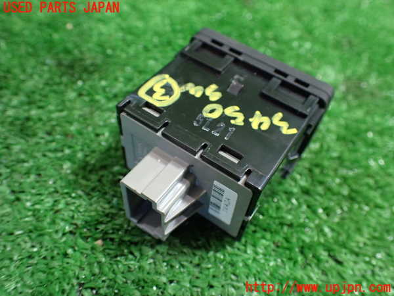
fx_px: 341
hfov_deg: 60.0
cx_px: 197
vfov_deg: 46.8
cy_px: 148
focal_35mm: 30
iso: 800
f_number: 2.3
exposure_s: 1/80
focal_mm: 5.4
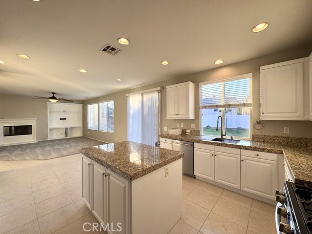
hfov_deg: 102.1
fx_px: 126
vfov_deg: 85.7
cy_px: 117
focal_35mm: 14
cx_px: 156
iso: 64
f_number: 2.2
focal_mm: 2.22
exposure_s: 1/120
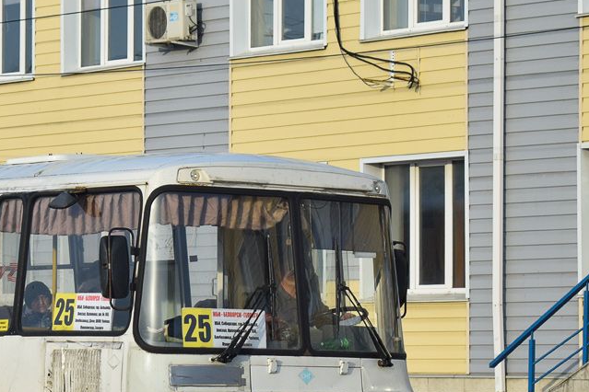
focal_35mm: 155
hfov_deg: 13.1
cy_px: 283
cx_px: 60
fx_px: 2535
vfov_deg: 8.8
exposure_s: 1/1250
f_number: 6.3
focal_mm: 55
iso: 400
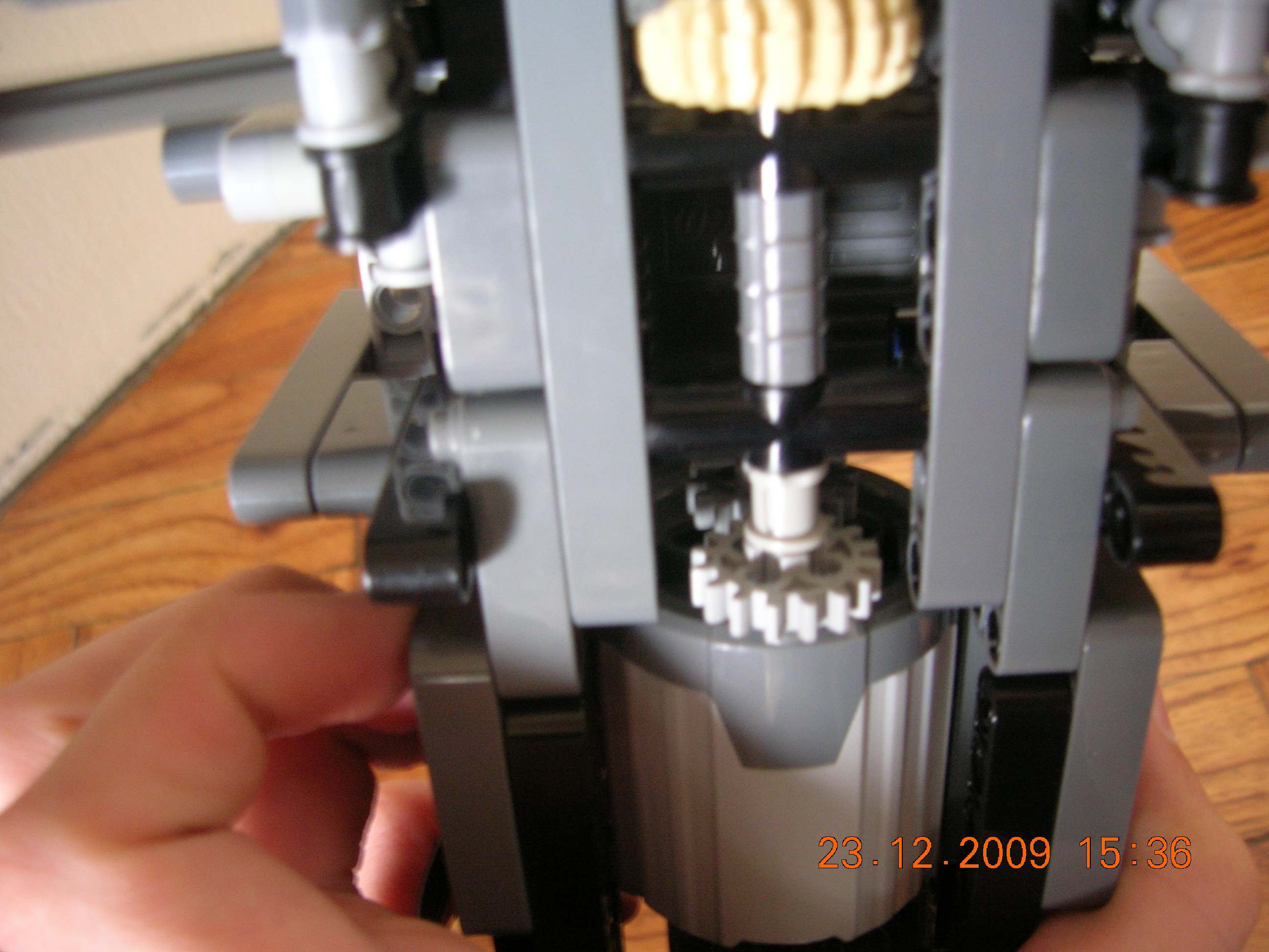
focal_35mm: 34
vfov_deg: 41.8
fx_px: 1246
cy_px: 476
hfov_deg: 54.0
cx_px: 634
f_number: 2.9
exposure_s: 1/3.6
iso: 114
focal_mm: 5.7
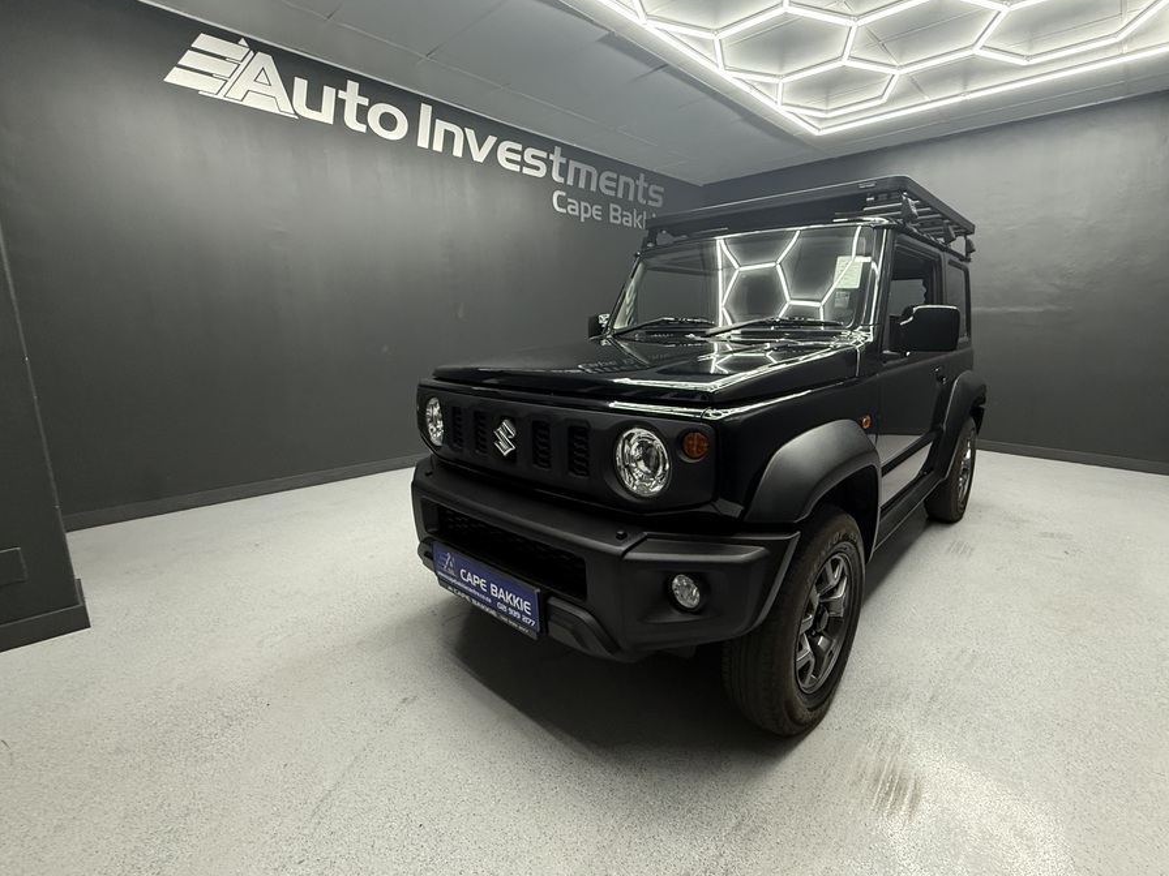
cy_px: 428
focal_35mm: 16
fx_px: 540
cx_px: 658
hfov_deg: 94.0
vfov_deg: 78.1
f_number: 2.2
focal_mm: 2.22
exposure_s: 1/100
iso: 320
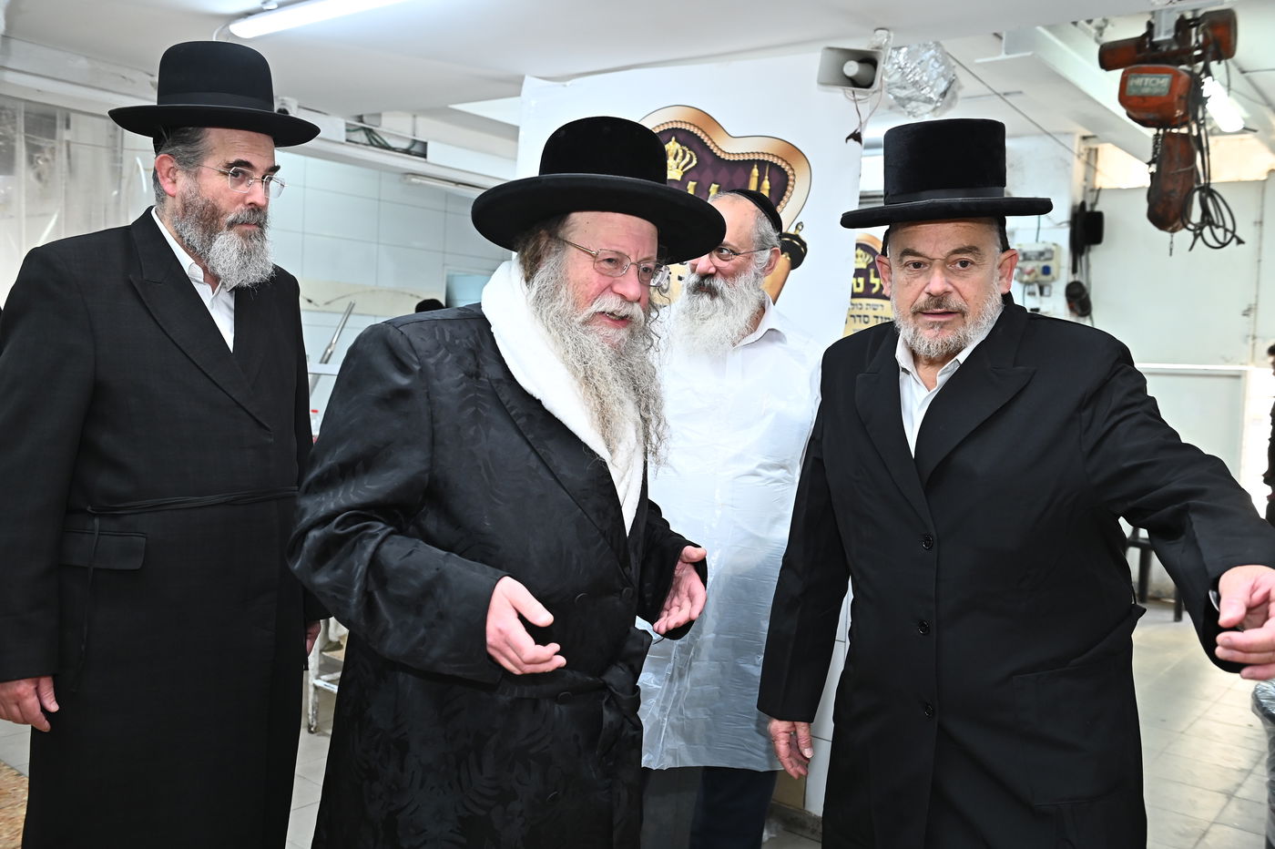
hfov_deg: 58.7
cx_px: 638
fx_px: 1133
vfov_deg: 41.1
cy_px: 424
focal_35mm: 32
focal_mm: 32
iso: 1250
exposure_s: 1/200
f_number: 4.5
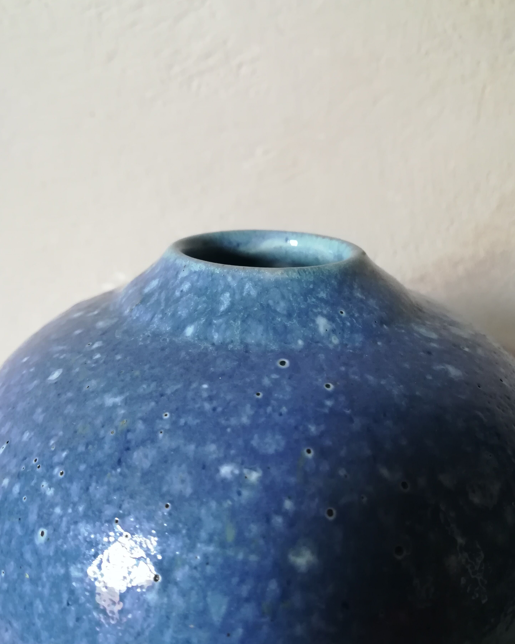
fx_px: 533
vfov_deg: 62.2
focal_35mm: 28
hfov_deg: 51.5
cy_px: 311
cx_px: 254
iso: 320
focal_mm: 3.83
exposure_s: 1/25
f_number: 2.2
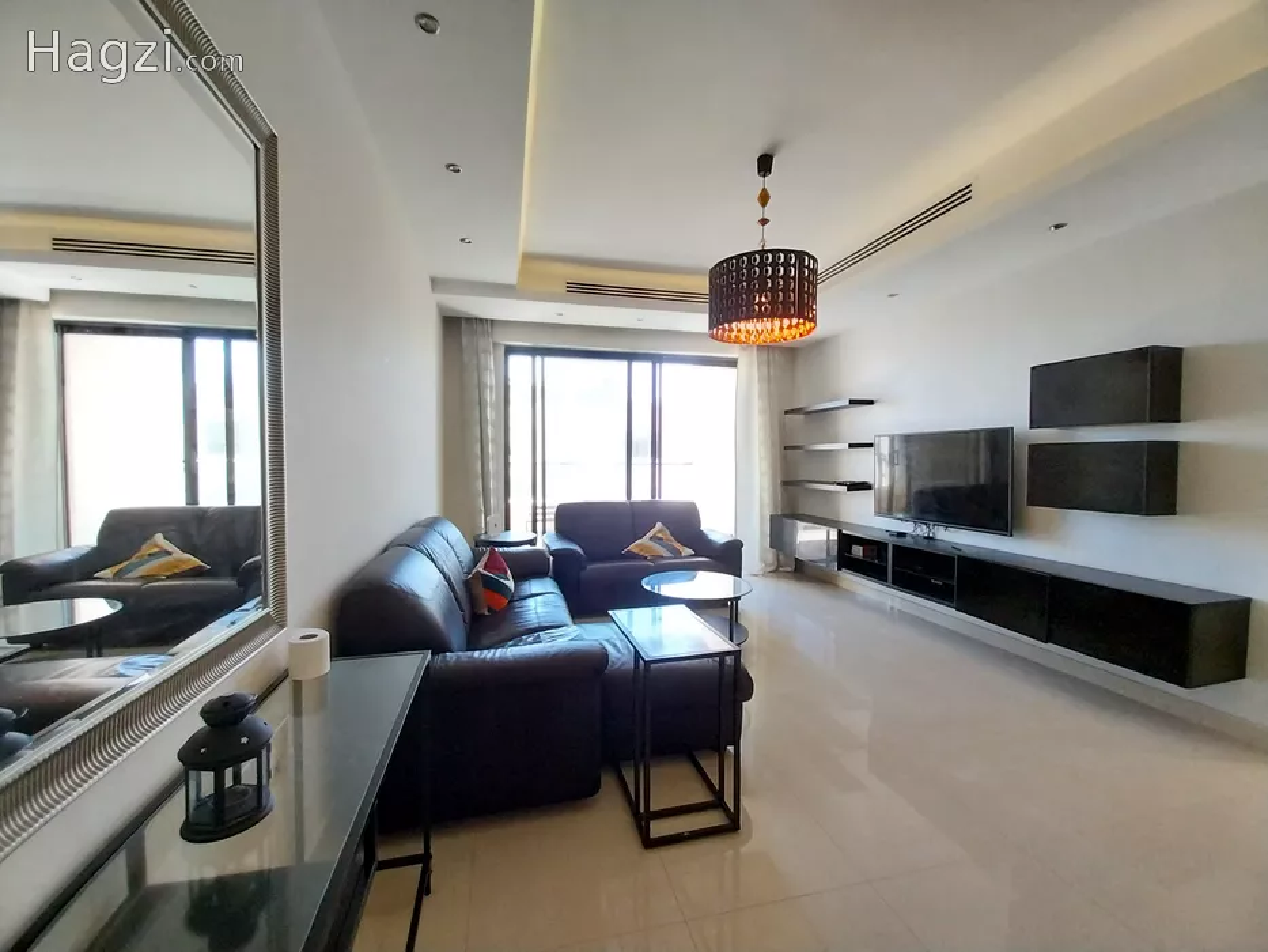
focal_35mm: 13
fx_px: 476
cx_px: 634
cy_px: 476
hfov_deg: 106.2
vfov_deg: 89.9
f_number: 2.2
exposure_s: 1/50
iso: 125
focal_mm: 1.3
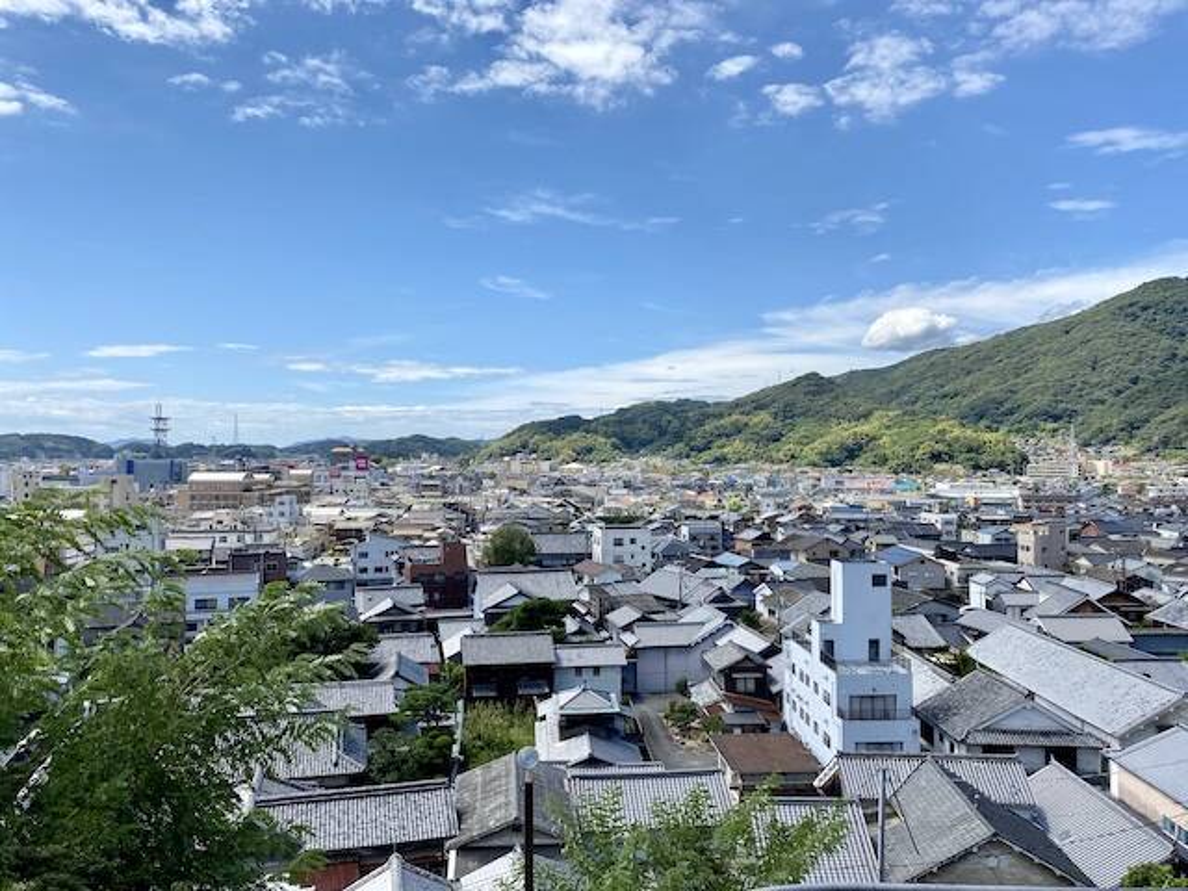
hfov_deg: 67.3
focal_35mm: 26
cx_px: 594
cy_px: 446
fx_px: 892
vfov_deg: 53.1
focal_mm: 4.25
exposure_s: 1/3125
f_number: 1.8
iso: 32
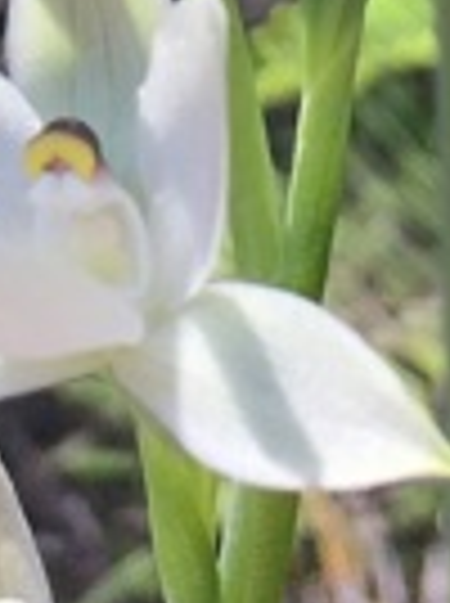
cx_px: 58
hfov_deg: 7.5
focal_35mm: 197
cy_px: -686
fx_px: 3426
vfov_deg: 9.3
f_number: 2.2
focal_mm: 4.15
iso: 32
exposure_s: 1/1163
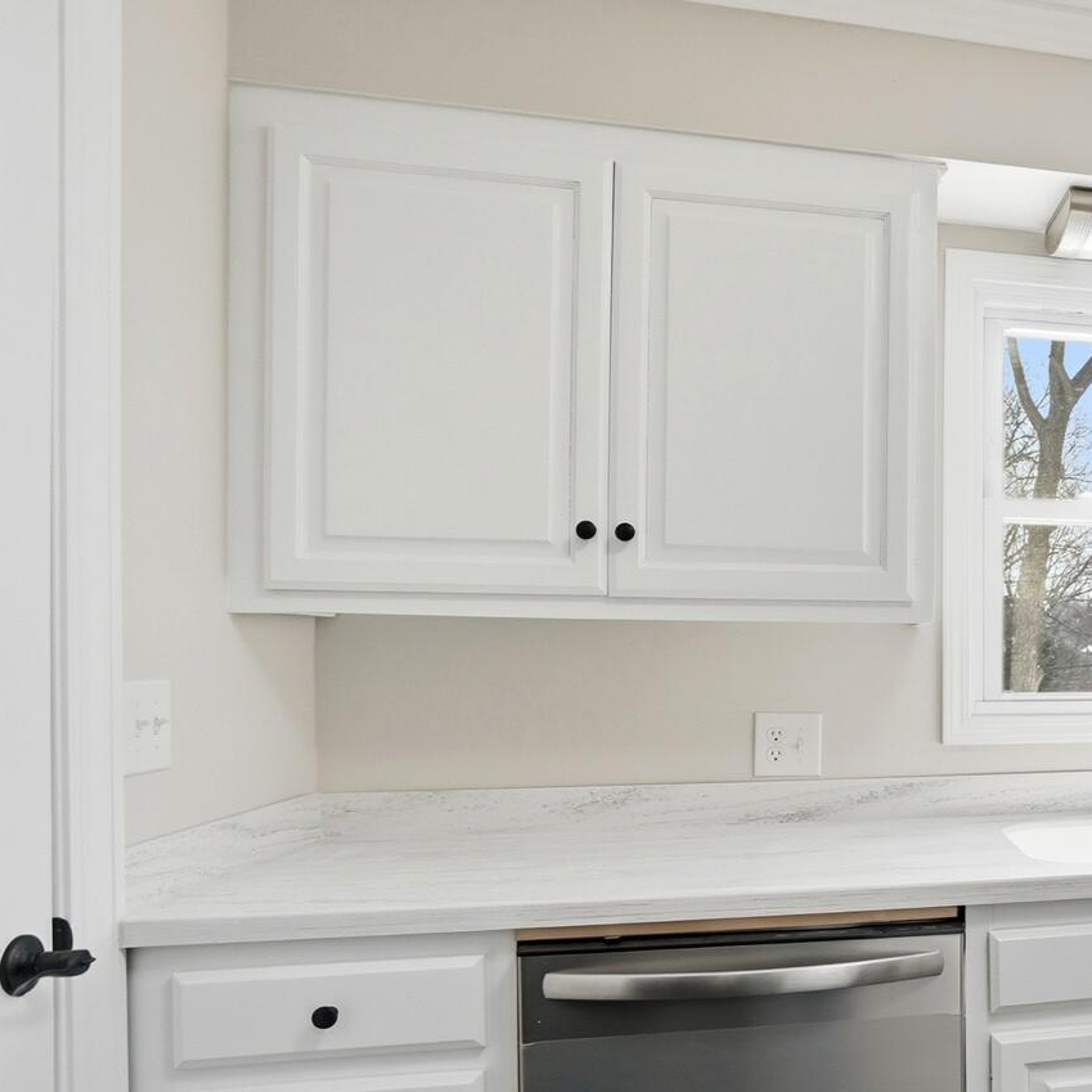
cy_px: 679
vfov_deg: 53.5
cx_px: 1188
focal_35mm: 30
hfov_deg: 42.8
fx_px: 1071
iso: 125
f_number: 8
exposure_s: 1/400
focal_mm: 10
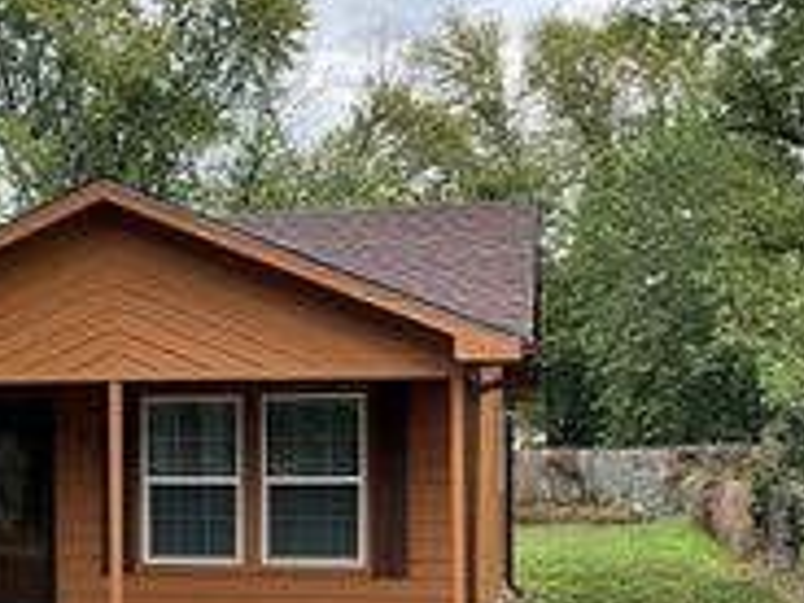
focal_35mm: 79
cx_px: 26
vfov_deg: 18.5
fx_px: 1835
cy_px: 500
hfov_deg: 23.8
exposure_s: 1/180
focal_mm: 3
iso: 16
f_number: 1.8
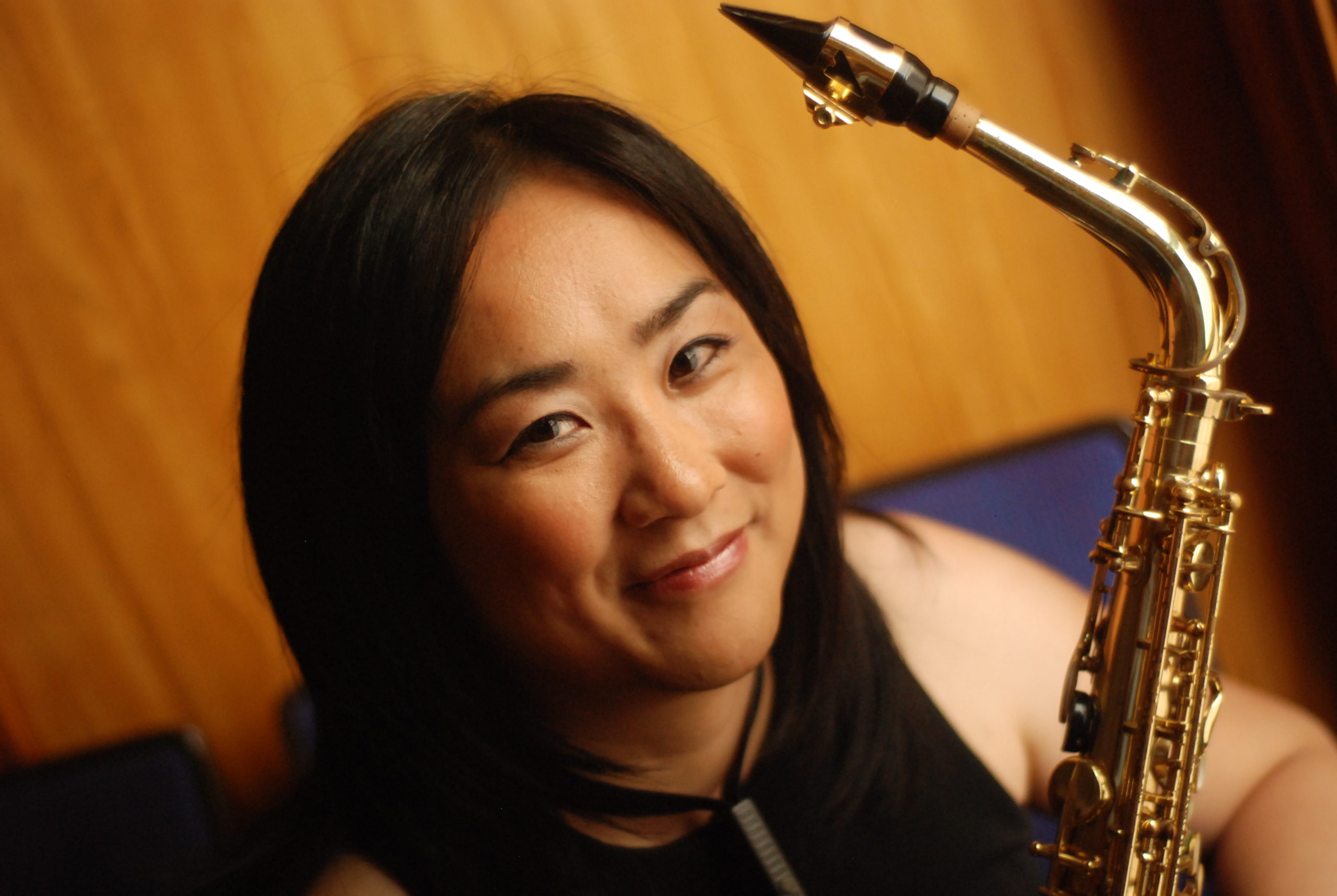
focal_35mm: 75
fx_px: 2789
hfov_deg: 27.0
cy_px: 448
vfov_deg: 18.2
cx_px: 668
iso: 800
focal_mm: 50
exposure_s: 1/200
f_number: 1.8
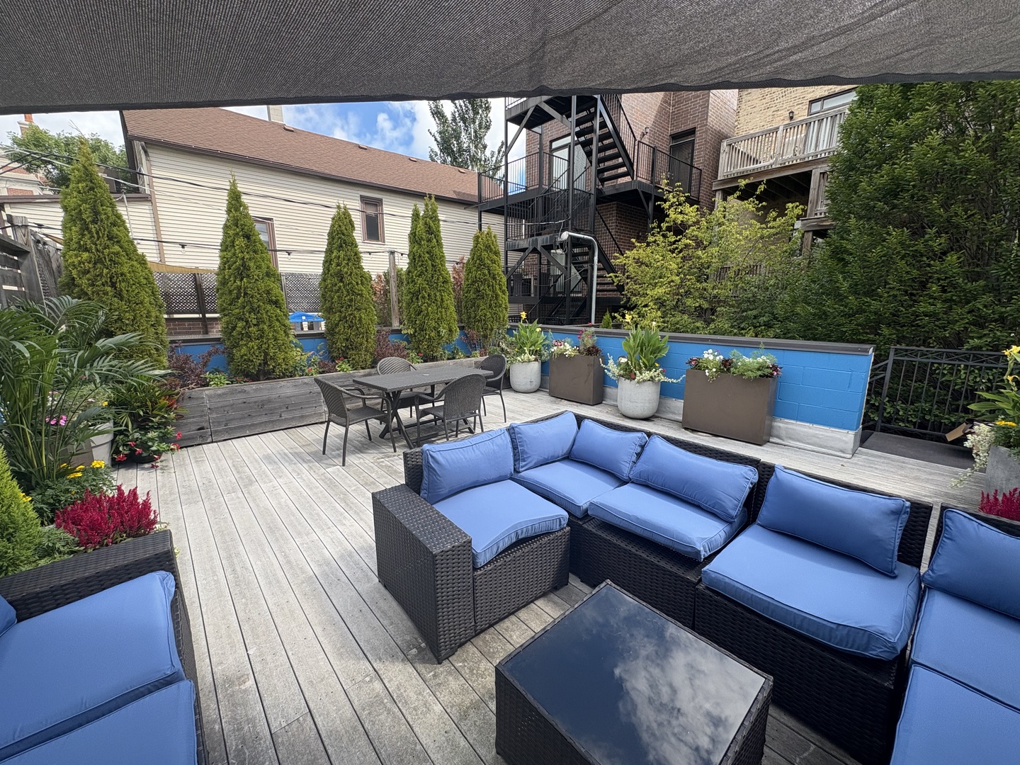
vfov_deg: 85.7
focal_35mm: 14
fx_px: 413
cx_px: 510
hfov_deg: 102.1
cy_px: 382
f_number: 2.2
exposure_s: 1/459
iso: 40
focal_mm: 2.22
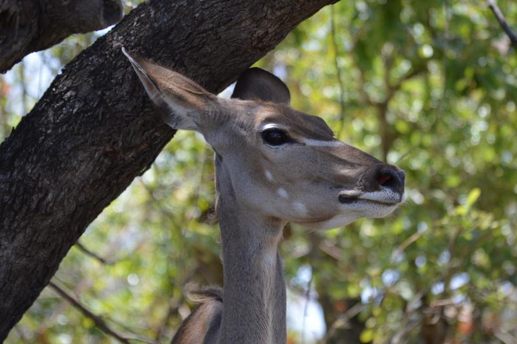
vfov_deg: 6.1
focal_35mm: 225
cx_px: 258
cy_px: 172
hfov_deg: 9.2
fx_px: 3229
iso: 400
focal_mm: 150
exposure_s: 1/1000
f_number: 4.5
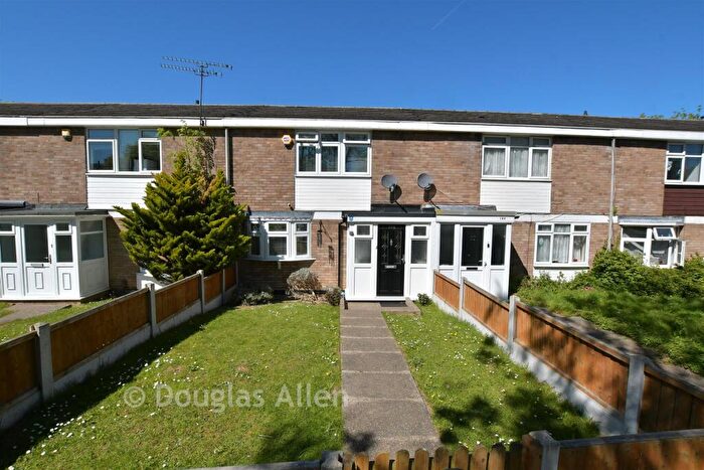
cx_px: 352
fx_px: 293
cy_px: 235
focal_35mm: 15
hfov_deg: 100.4
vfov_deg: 77.4
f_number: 8
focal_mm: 10
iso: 320
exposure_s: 1/1250
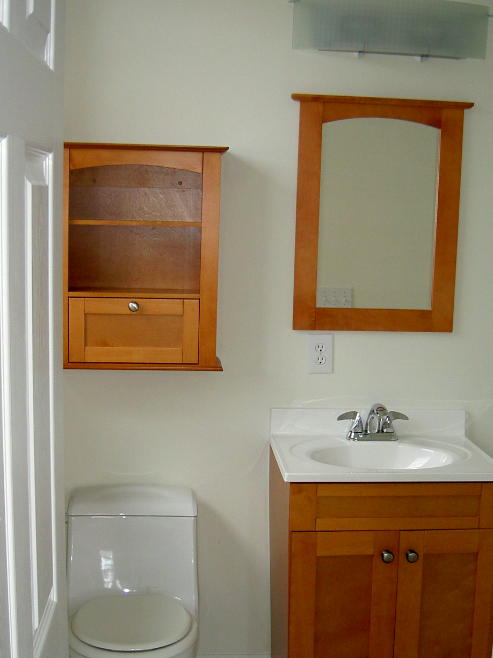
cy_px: 378
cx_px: 302
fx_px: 968
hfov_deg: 28.5
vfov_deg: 37.4
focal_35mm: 51
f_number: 2.8
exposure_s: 1/59.5
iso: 100
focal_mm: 8
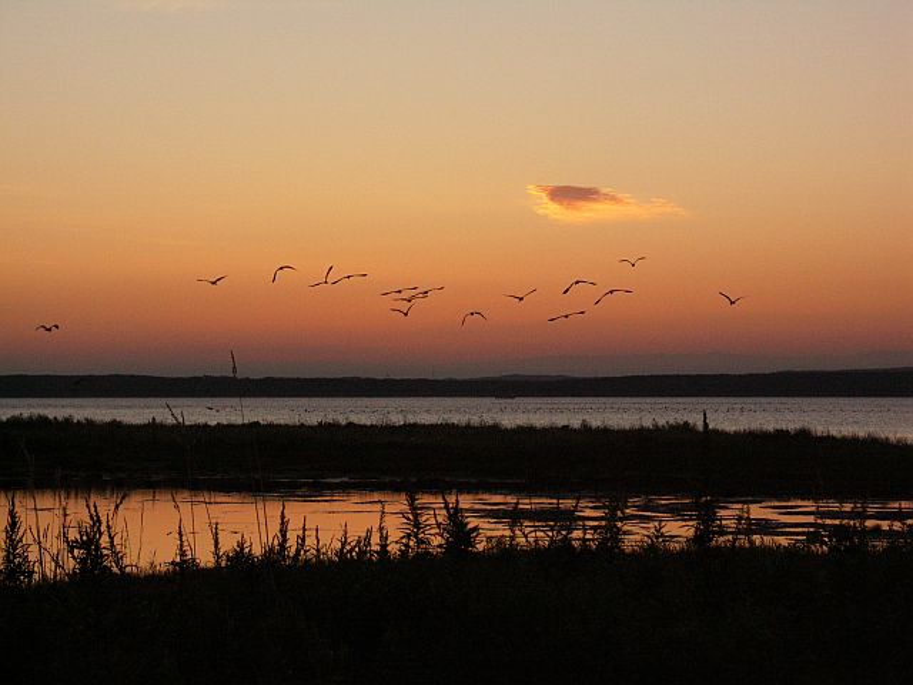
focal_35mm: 102
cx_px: 456
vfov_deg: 14.5
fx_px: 2690
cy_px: 342
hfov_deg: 19.3
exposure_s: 1/250
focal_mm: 26.4
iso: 400
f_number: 5
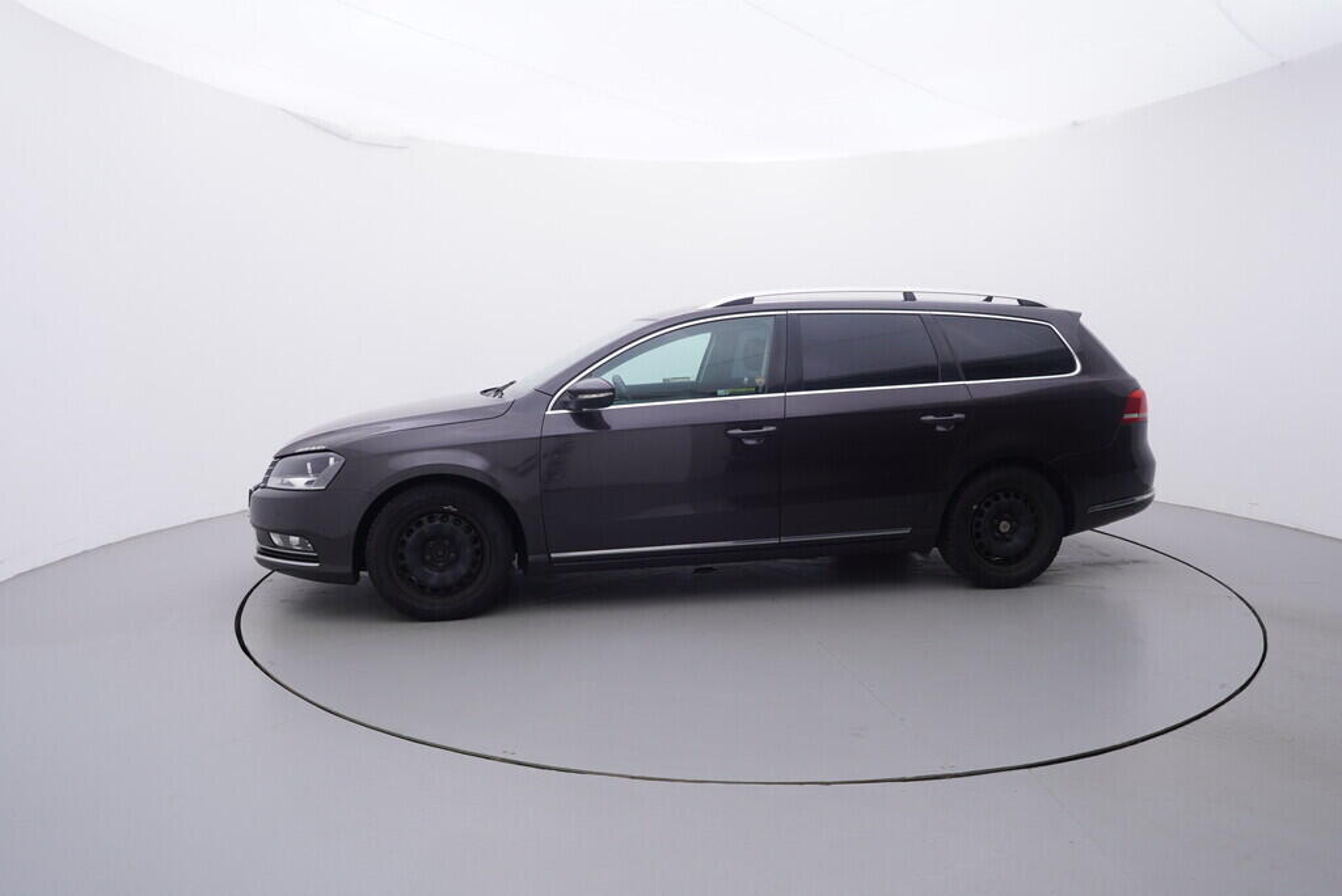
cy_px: 448
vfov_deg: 56.2
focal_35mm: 22
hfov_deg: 77.3
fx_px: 839
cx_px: 671
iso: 200
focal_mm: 15
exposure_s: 1/80
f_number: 5
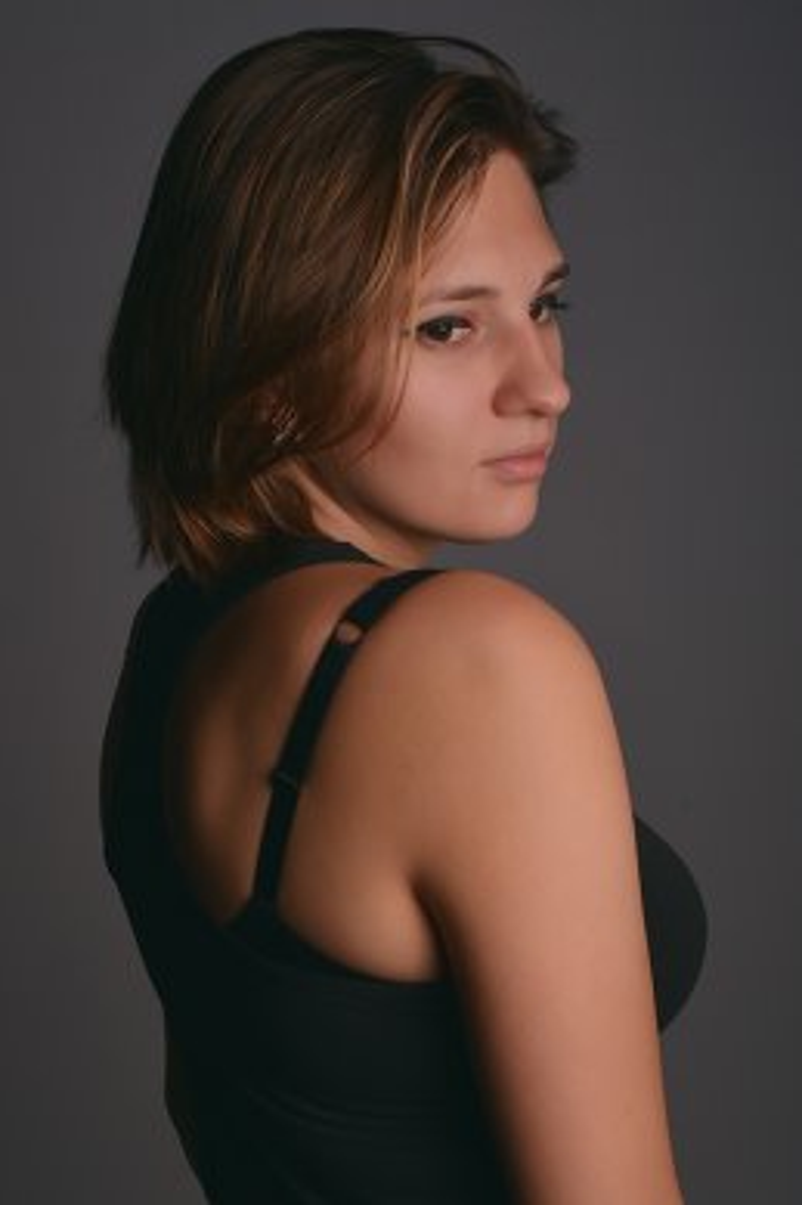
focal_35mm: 45
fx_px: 1505
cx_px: 401
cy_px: 602
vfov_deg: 43.6
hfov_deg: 29.8
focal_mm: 30
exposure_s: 1/160
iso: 100
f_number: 18
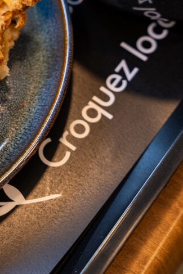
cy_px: 58
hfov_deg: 13.0
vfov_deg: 19.4
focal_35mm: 104
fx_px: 793
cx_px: 0
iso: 640
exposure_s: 1/50
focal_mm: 49.5
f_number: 4
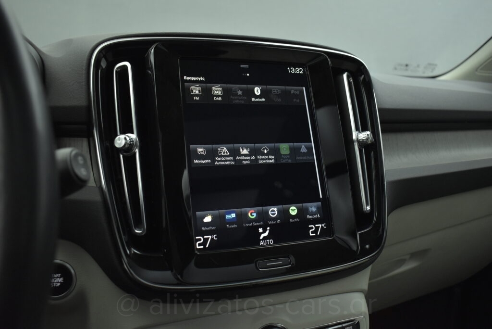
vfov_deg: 43.7
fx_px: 410
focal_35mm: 30
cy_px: 164
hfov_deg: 61.9
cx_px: 246
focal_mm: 20
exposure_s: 1/100
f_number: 3.5
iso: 1600
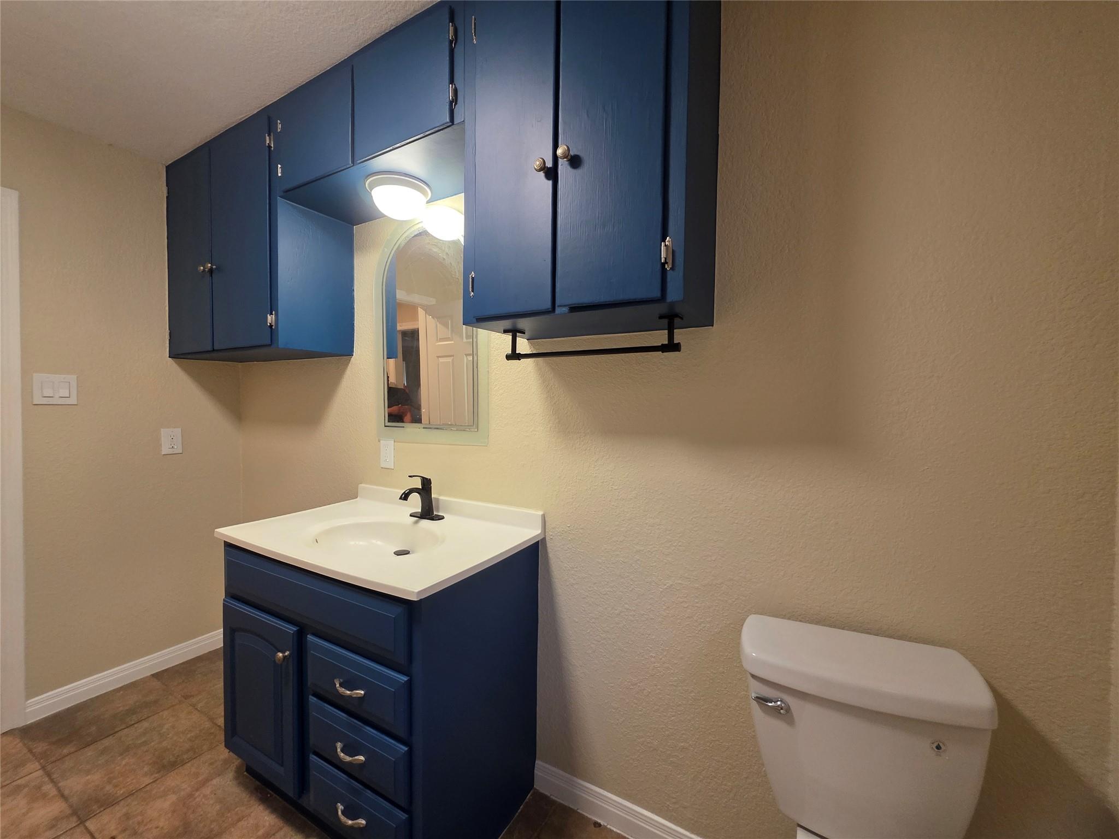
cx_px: 560
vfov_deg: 89.9
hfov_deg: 106.2
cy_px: 420
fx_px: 420
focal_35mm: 13
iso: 320
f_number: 1.9
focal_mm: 2.2
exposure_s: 1/60
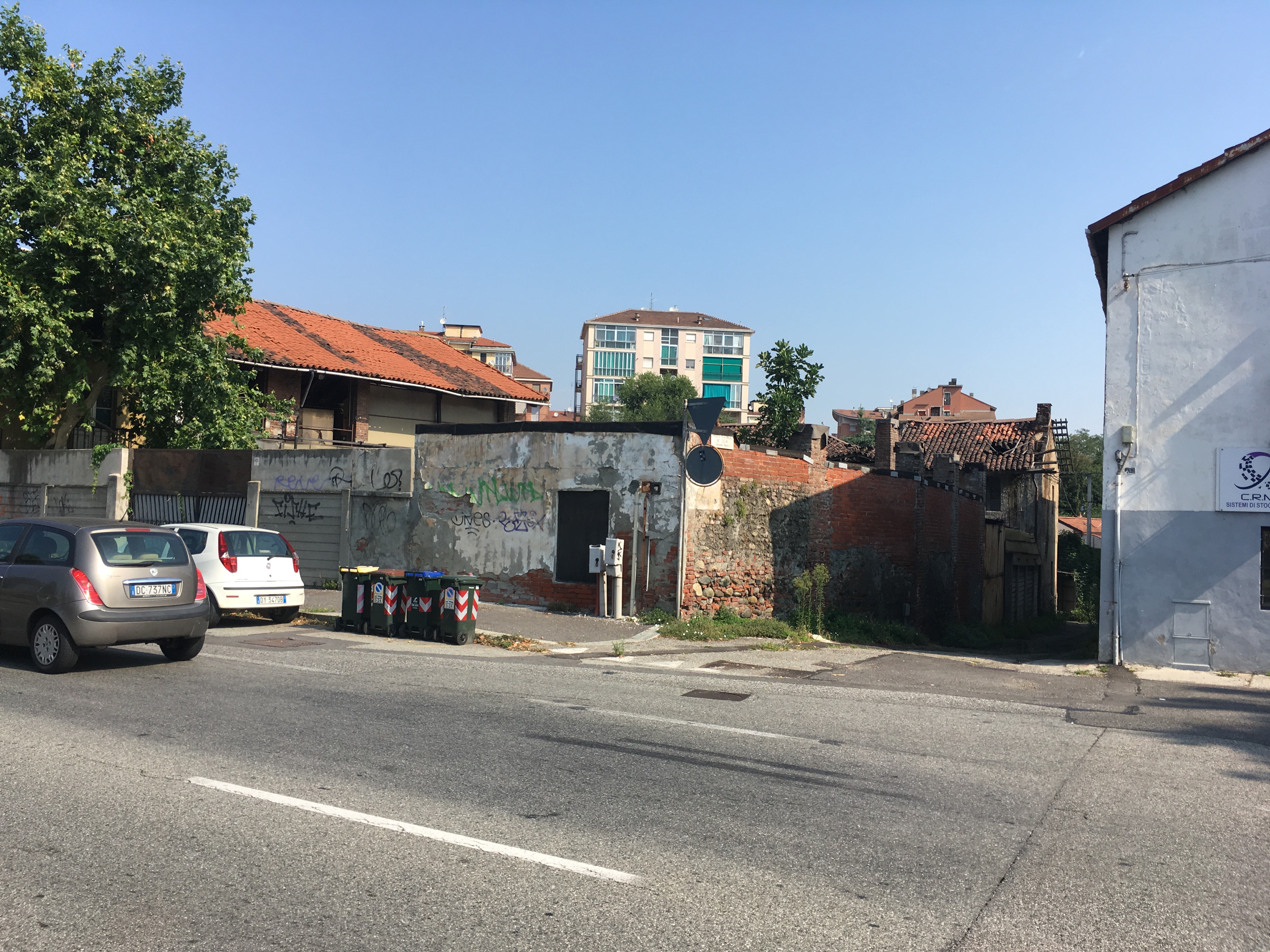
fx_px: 1064
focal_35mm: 29
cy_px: 476
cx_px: 635
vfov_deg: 48.2
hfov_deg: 61.7
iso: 25
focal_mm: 4.15
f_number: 2.2
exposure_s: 1/1068
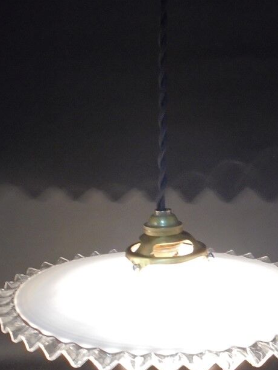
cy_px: 181
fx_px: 674
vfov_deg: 30.7
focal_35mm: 63
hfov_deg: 23.3
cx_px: 161
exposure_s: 1/8
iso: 400
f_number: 4.5
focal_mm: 7.8
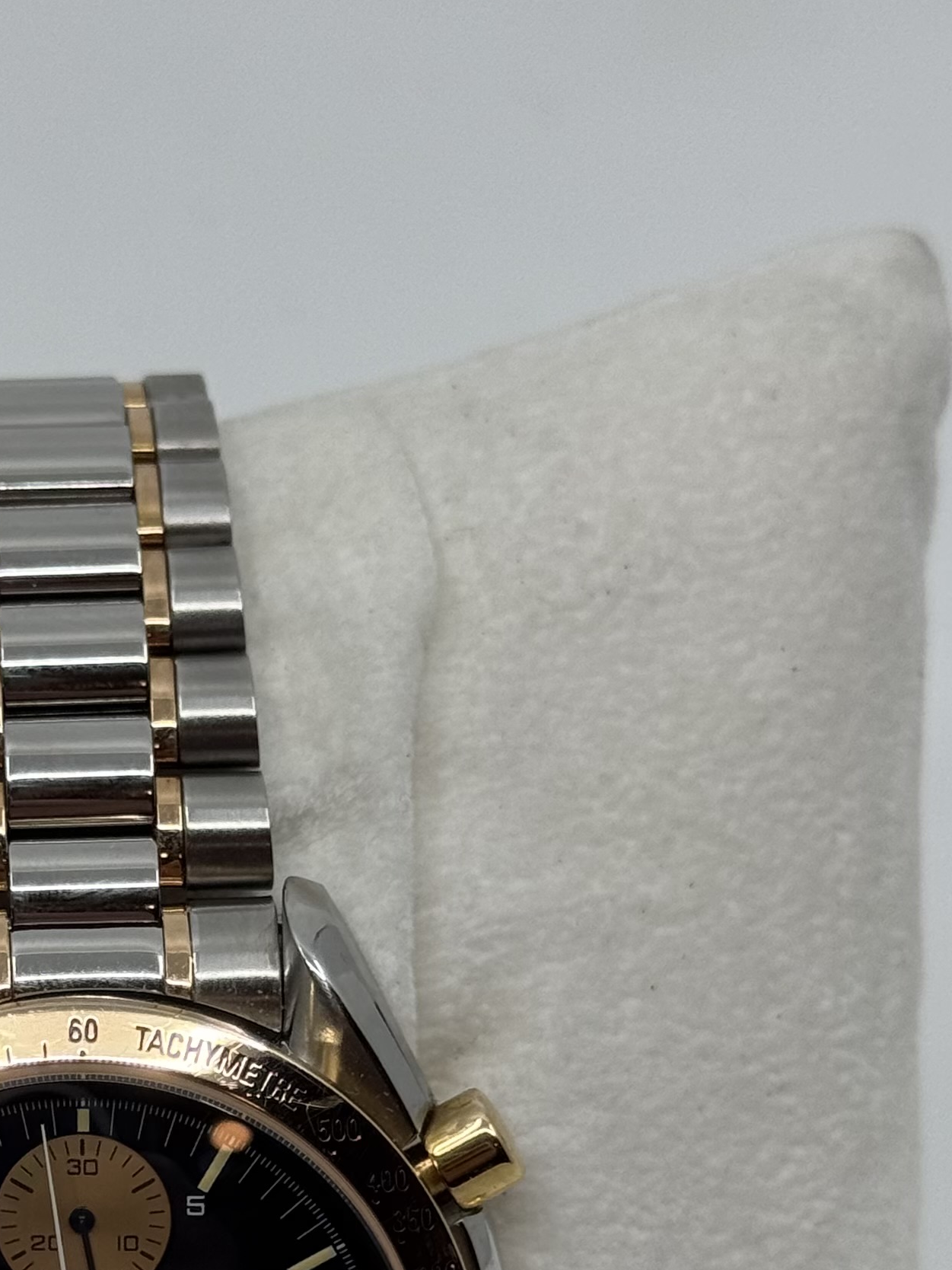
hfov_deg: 12.7
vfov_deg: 16.9
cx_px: 130
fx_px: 4254
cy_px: 989
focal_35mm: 116
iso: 64
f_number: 1.78
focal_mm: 6.76
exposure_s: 1/439
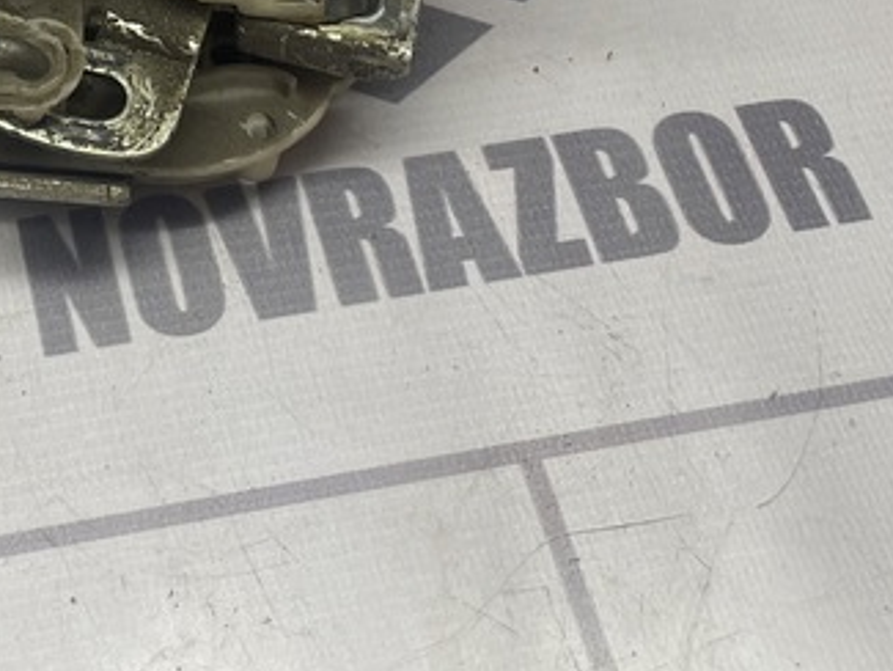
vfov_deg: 16.6
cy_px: -286
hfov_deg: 23.1
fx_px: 2116
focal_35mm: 82
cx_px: 52
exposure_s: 1/100
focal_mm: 4.2
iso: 80
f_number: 1.6
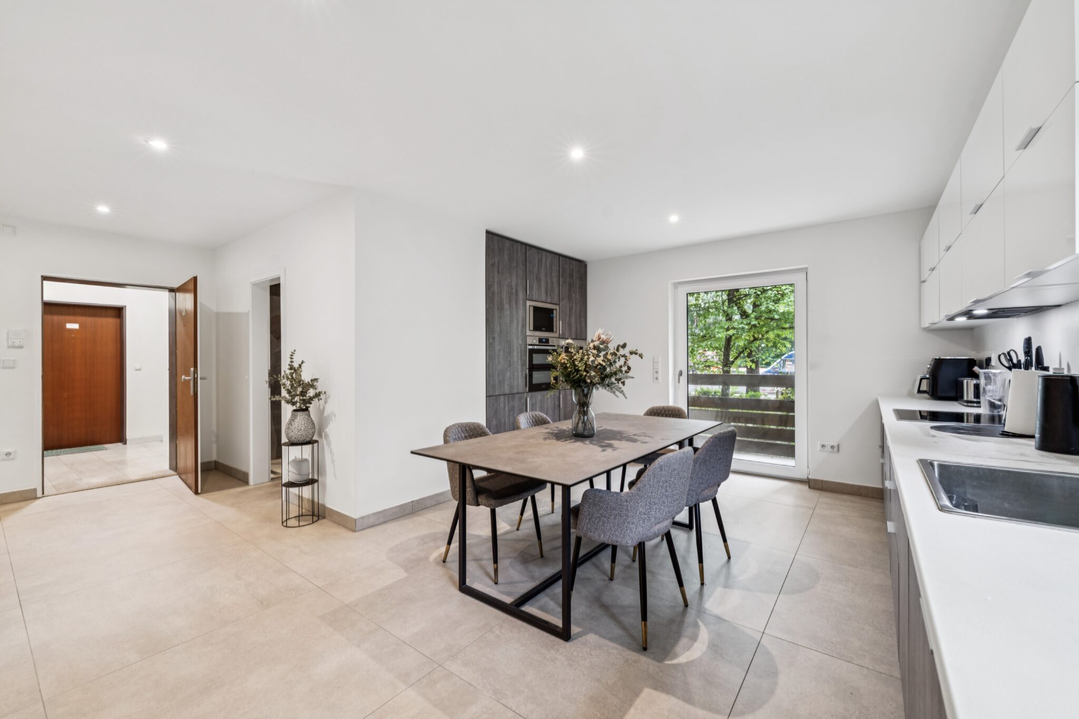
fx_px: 420
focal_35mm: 14
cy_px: 360
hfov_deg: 104.3
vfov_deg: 81.2
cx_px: 540
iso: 100
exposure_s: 1/2.5
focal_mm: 14
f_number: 8
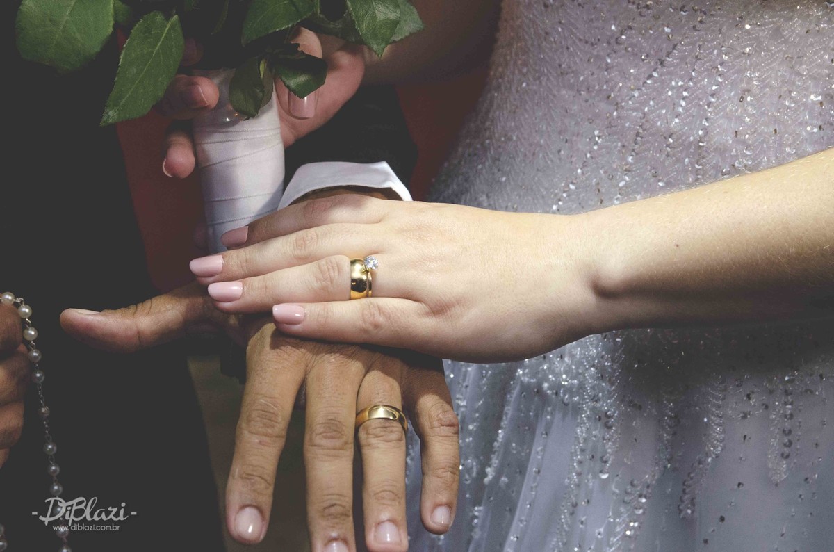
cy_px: 276
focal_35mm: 75
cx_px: 417
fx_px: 1733
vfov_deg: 18.1
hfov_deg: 27.1
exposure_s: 1/125
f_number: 5.6
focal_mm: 50
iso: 3200
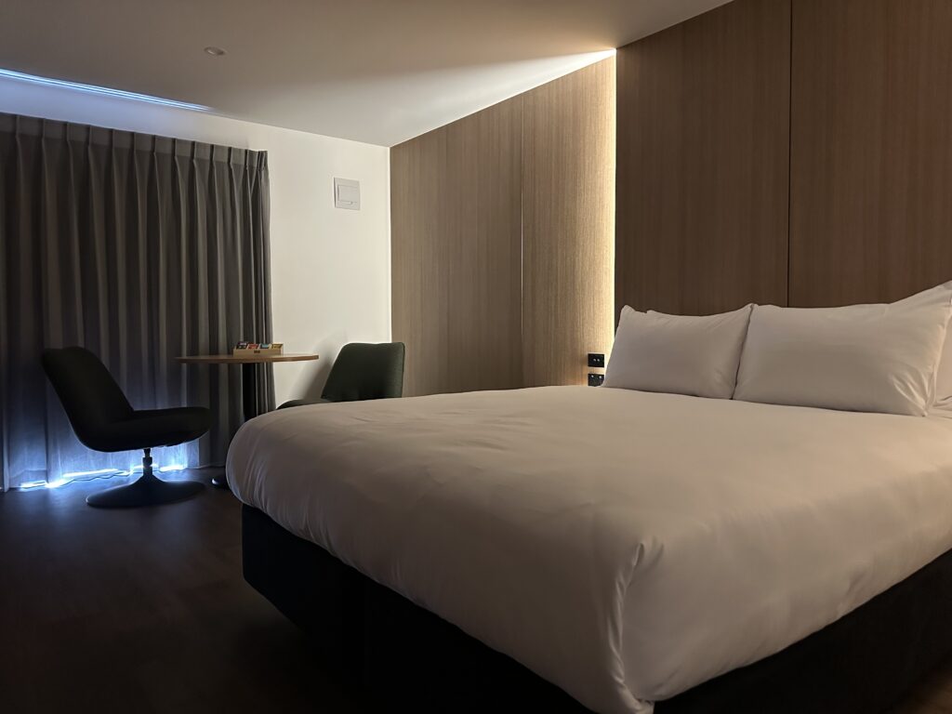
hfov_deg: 71.6
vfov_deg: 56.8
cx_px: 476
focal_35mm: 24
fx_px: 660
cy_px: 357
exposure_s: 1/43
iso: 1000
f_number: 1.78
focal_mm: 6.86
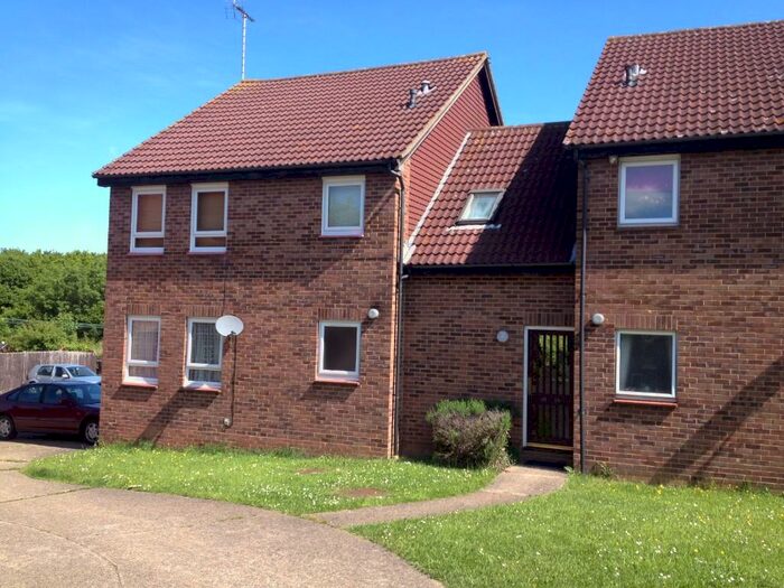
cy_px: 294
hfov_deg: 52.6
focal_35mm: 35
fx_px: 793
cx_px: 392
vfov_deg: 40.7
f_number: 2.4
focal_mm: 4.28
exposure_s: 1/717
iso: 64
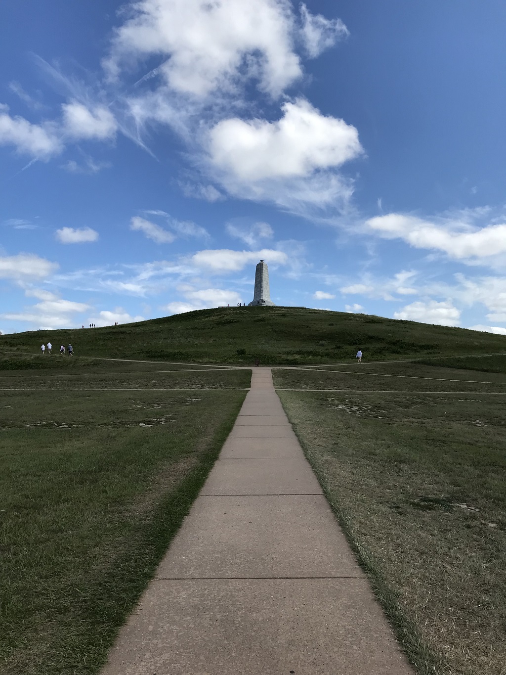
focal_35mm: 28
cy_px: 338
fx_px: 546
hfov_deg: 49.8
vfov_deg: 63.4
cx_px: 253
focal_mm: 3.99
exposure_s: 1/2994
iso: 20
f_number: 1.8
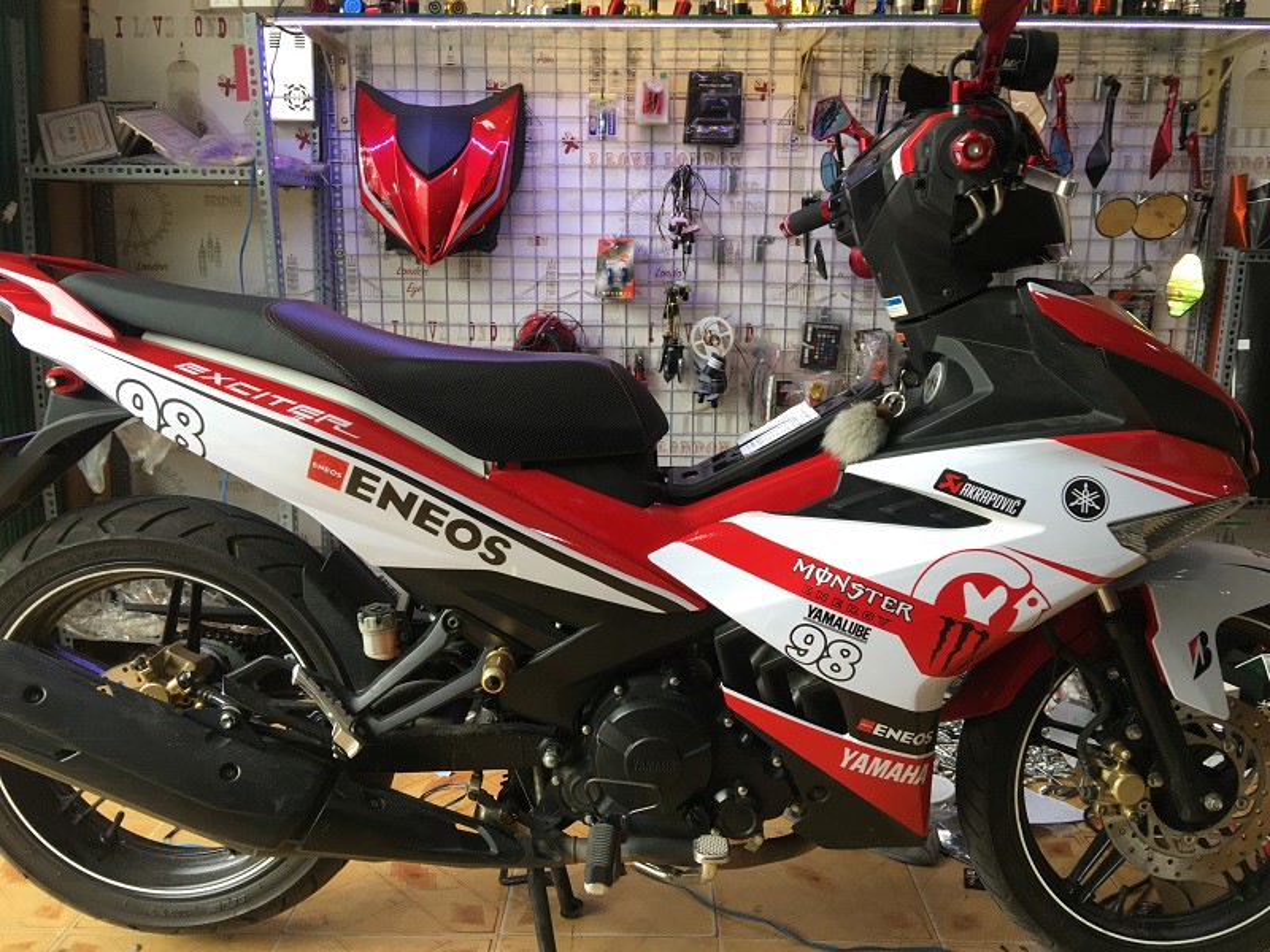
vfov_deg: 48.2
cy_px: 476
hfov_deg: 61.7
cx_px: 635
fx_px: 1064
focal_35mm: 29
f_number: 2.2
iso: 40
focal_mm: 4.15
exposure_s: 1/100
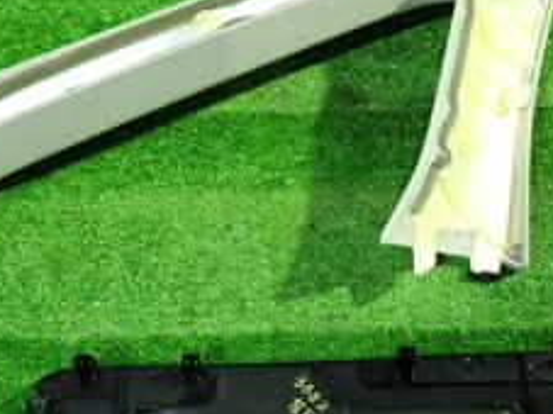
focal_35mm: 66
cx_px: 305
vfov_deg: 22.1
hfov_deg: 29.4
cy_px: 129
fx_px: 1054
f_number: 2
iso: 500
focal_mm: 4.5
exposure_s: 1/30
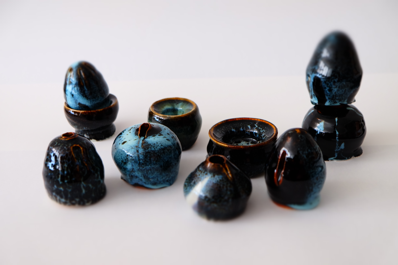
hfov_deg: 46.4
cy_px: 132
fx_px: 464
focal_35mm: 42
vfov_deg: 31.9
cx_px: 199
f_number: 3.2
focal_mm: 27.7
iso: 200
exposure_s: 1/60
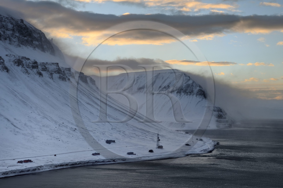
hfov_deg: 28.9
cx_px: 142
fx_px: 550
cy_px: 94
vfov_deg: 19.4
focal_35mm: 70
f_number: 5.6
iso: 200
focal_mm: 70
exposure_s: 1/400
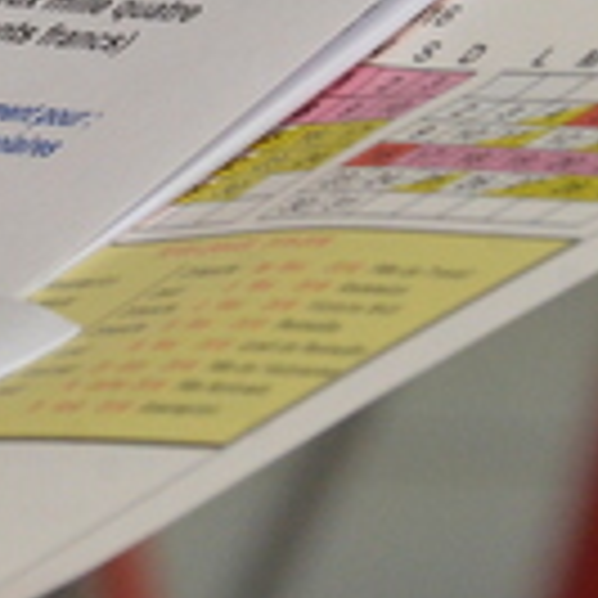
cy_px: -94
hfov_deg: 2.0
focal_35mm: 854
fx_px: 16691
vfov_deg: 2.1
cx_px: -594
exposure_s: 1/250
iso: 2500
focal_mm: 140
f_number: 14
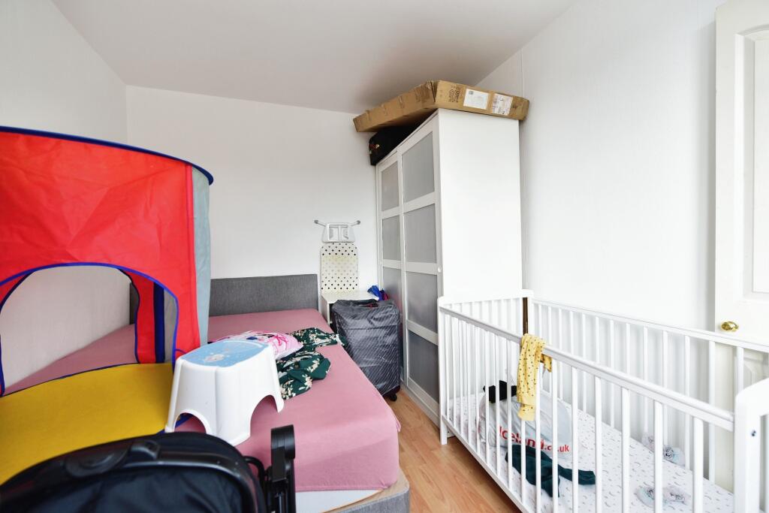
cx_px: 384
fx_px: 299
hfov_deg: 104.2
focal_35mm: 14
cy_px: 256
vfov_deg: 81.2
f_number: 4.8
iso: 400
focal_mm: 14
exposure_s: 1/90
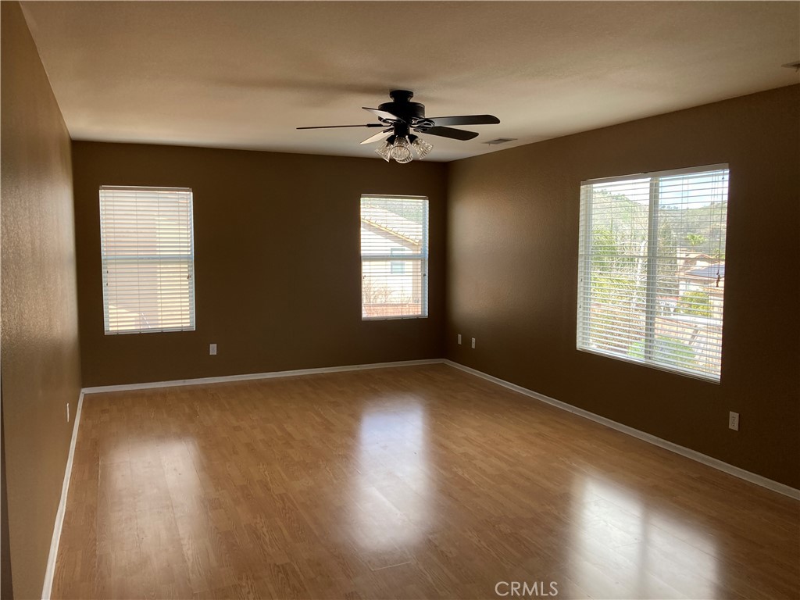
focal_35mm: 28
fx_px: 647
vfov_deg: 49.7
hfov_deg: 63.4
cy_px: 300
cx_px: 400
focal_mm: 3.99
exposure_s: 1/121
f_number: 1.8
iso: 32
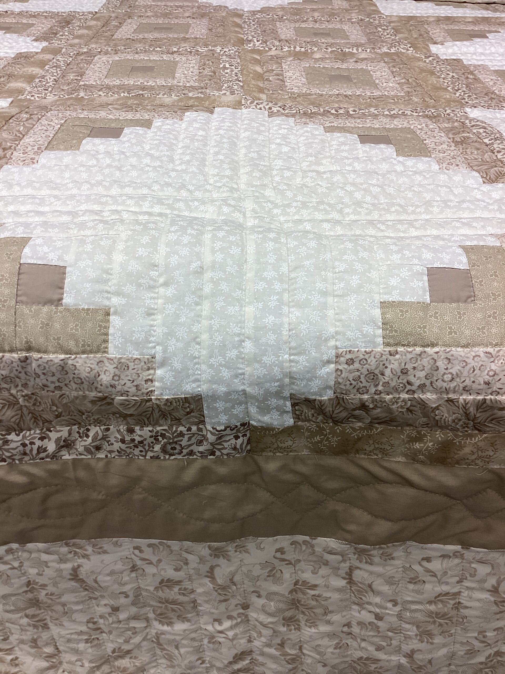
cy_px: 337
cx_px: 252
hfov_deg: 45.4
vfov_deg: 58.4
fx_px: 603
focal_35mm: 31
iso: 50
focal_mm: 3.3
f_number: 2.4
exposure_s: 1/60
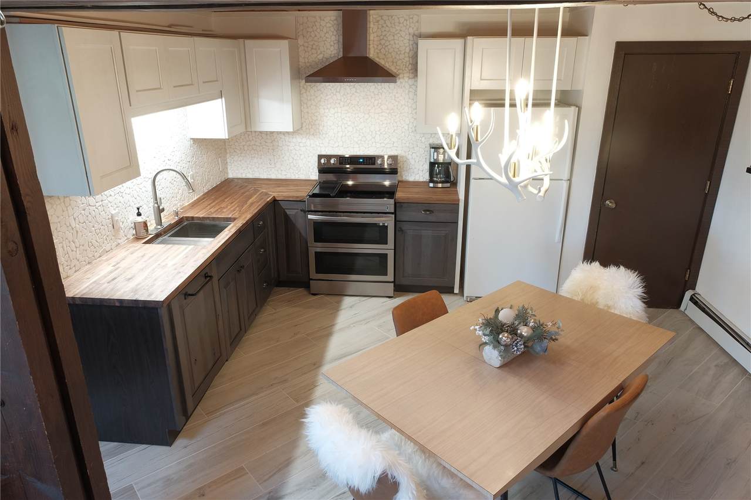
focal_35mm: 24
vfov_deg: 53.1
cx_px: 376
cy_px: 250
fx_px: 501
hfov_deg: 73.8
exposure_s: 1/1.7
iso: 250
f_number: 8
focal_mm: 16
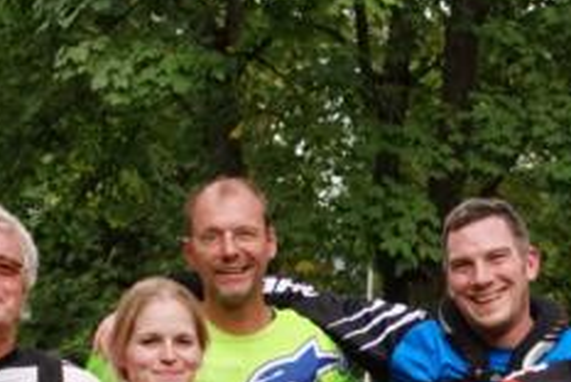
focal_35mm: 202
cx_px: 414
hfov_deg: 10.2
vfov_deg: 6.8
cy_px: 468
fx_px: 3207
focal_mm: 35
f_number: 4.5
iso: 1600
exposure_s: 1/1500
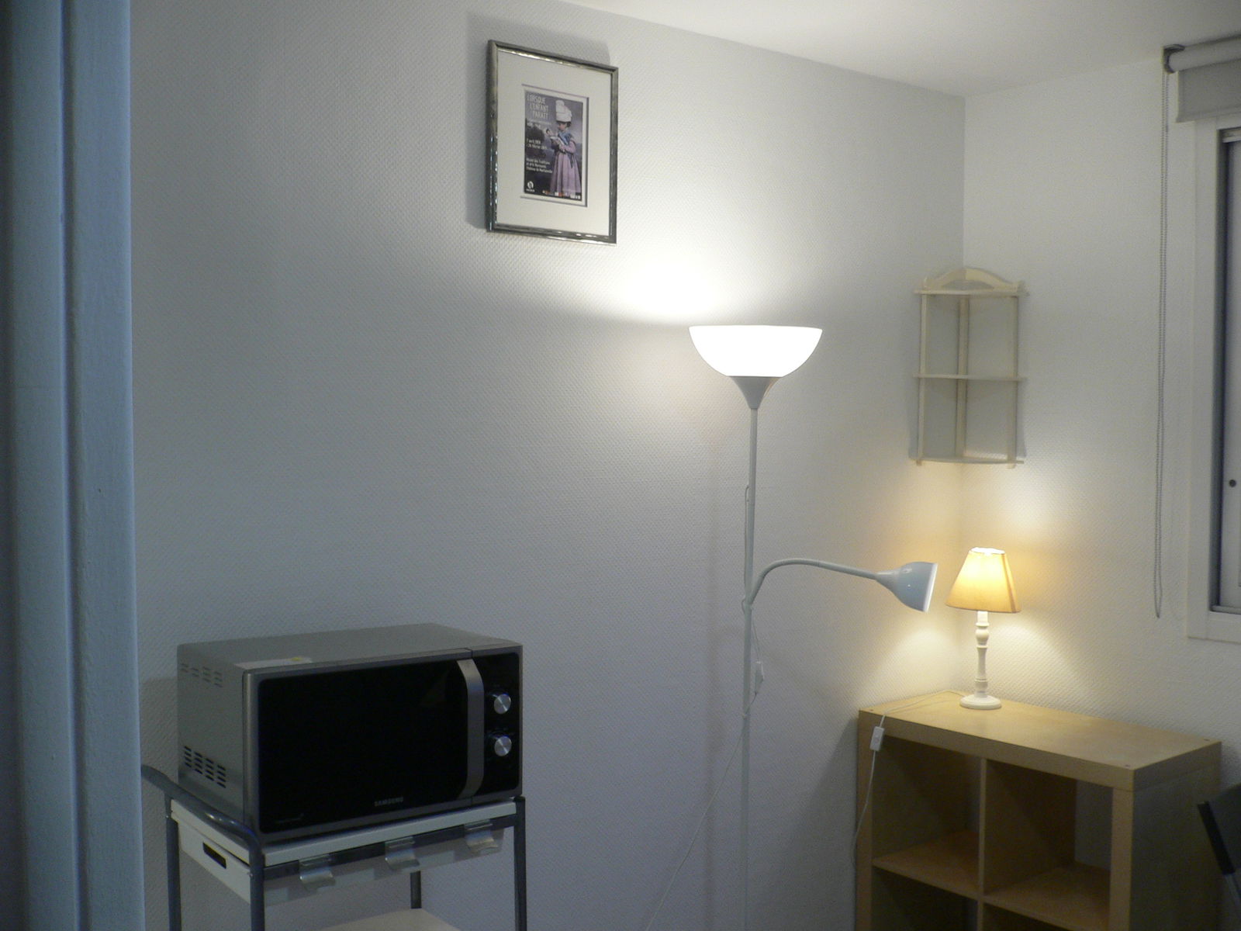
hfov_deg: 52.6
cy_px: 466
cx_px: 620
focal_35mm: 35
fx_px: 1255
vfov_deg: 40.7
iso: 100
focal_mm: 5.8
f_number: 2.8
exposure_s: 1/20
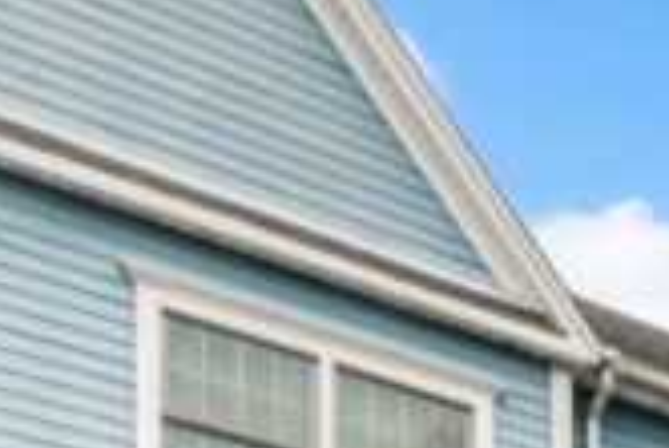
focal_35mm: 74
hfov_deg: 19.2
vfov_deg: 14.2
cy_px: 987
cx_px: 1265
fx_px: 1376
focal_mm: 8
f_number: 8
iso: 100
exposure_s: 1/100
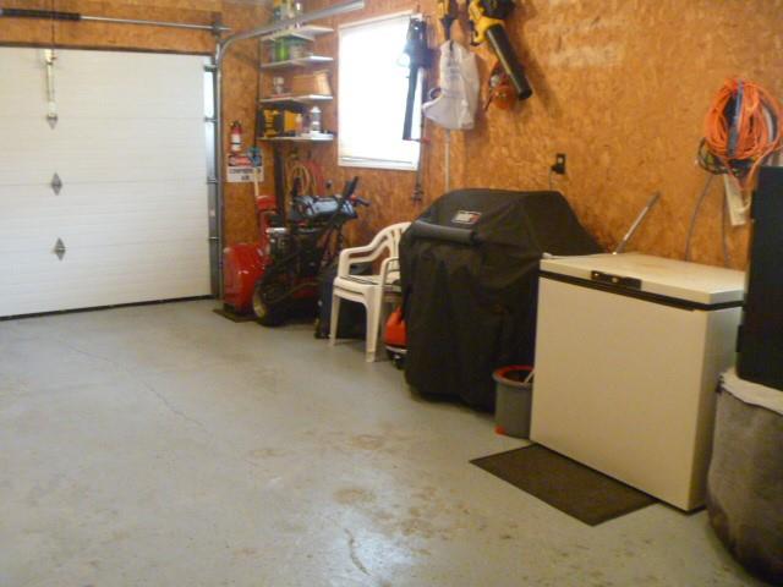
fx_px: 792
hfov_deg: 52.6
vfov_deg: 40.7
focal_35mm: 35
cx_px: 392
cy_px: 294
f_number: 3.5
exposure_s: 1/20
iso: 800
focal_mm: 6.3
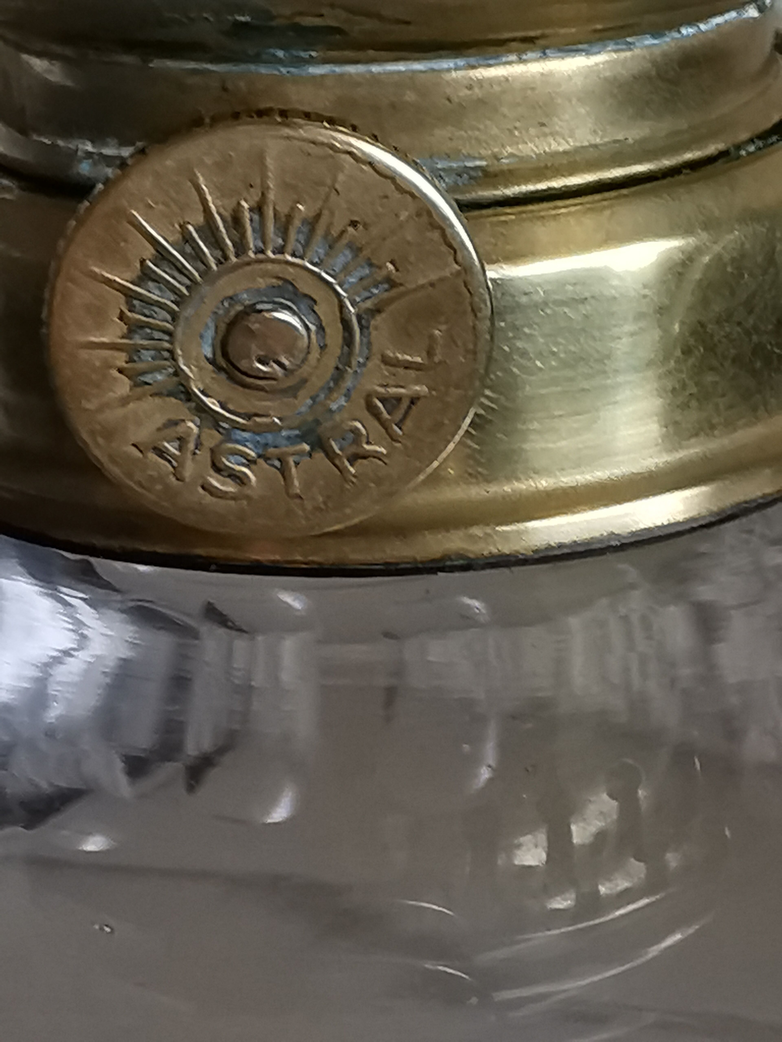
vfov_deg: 24.1
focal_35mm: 81
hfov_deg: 18.2
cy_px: 521
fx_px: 2440
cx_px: 391
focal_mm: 2.35
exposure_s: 1/50
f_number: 2.2
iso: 64
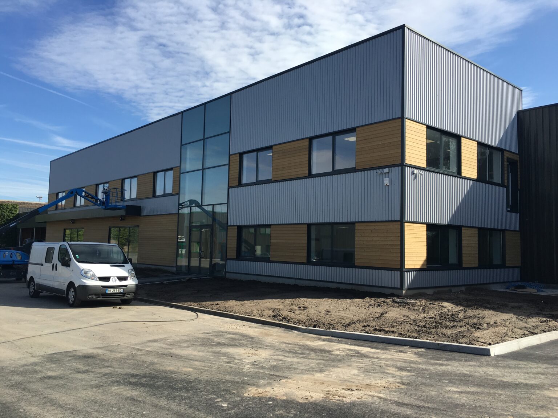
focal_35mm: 29
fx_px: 467
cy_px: 209
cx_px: 279
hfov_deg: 61.7
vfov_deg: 48.2
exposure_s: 1/1241
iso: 25
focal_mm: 4.15
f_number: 2.2
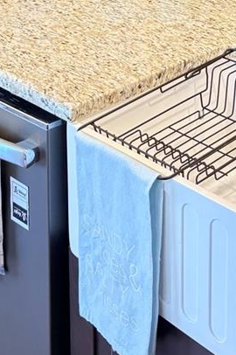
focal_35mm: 80
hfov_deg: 17.0
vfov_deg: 22.7
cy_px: -105
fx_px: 788
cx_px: 131
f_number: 1.6
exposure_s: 1/60
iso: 320
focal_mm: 5.96
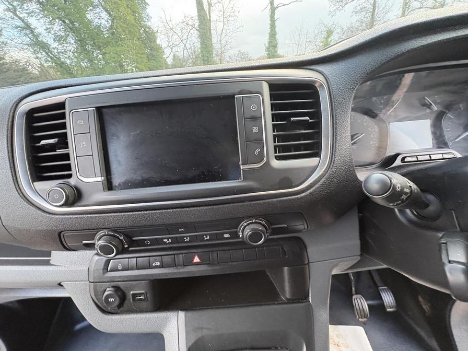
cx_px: 234
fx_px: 189
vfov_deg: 85.7
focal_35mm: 14
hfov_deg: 102.1
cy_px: 176
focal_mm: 2.22
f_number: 2.2
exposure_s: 1/60
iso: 400
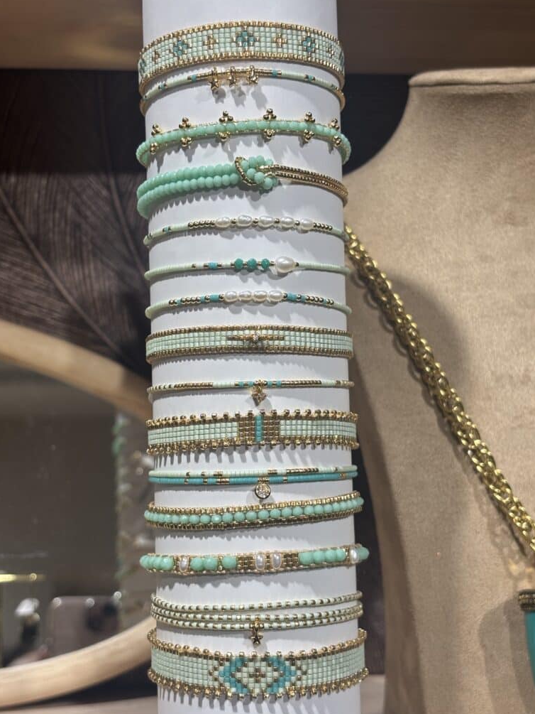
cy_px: 359
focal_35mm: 53
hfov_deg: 27.5
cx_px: 270
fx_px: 1092
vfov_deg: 36.2
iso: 32
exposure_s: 1/175
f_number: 1.6
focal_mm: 5.96
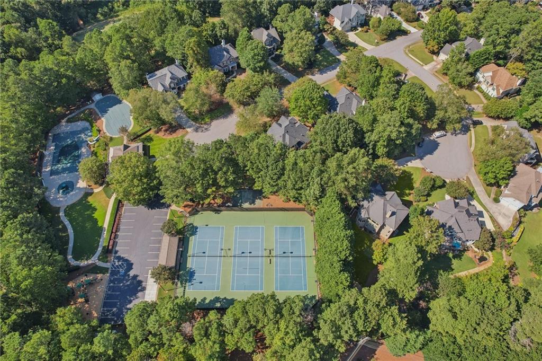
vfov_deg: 57.1
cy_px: 180
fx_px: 331
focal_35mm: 22
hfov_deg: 78.6
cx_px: 271
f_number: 2.8
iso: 100
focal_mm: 8.38
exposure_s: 1/800
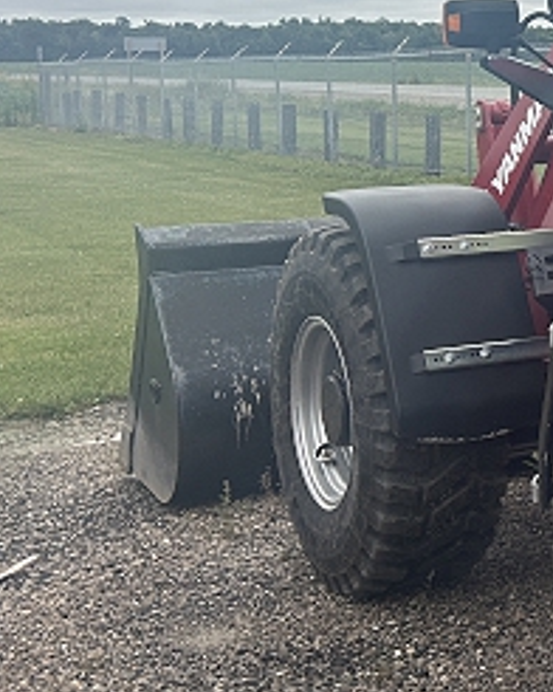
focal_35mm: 83
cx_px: 979
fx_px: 1698
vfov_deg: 22.8
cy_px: 178
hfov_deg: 15.9
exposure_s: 1/949
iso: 50
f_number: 1.5
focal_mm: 5.7
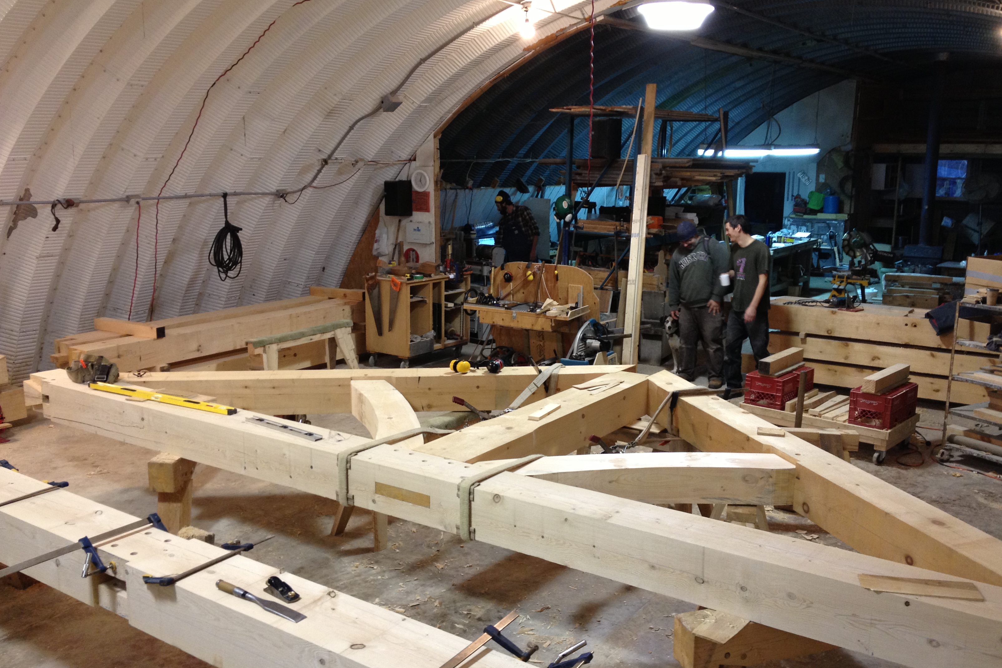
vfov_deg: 35.9
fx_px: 1030
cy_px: 332
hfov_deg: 51.9
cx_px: 504
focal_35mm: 37
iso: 100
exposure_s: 1/20
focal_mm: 4.28
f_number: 2.4
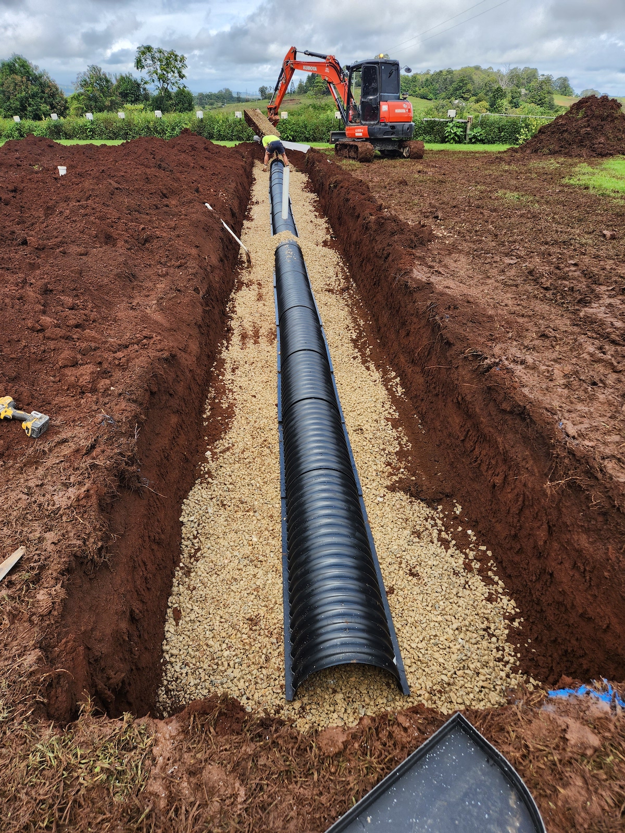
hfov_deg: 58.9
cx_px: 312
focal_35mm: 23
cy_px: 416
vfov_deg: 73.9
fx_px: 554
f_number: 1.8
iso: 20
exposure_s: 1/636
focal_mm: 5.4
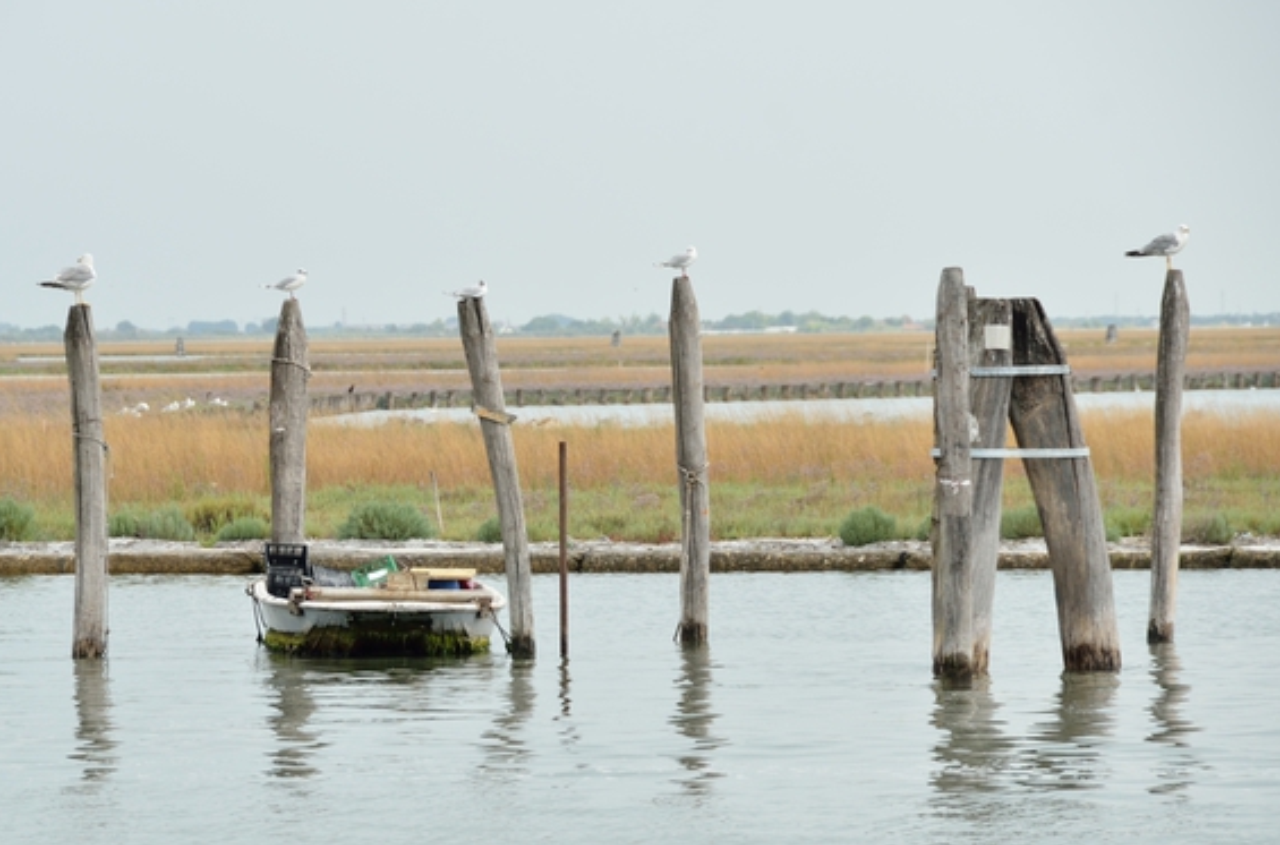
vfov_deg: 4.9
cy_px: 468
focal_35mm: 279
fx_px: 9890
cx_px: 541
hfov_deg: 7.4
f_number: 6.3
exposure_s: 1/200
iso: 100
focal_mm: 150
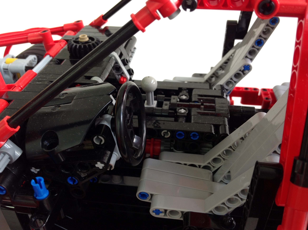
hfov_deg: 52.7
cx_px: 154
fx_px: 311
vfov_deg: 40.6
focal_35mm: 35
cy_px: 115
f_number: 2.4
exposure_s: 1/30
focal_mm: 4.28
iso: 64
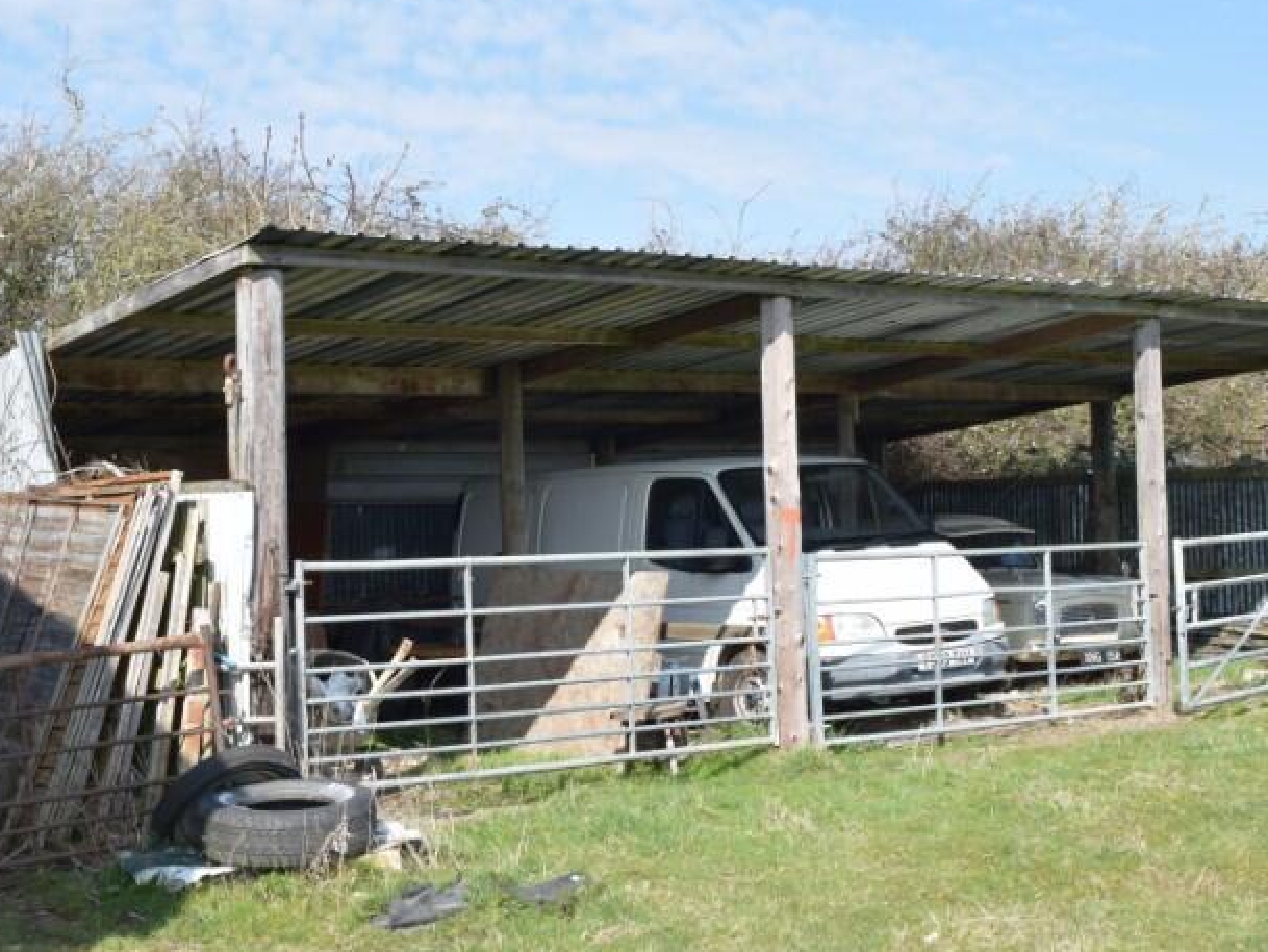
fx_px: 2045
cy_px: 480
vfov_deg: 26.2
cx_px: 735
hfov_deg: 34.4
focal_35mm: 56
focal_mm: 23
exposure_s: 1/400
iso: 400
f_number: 10
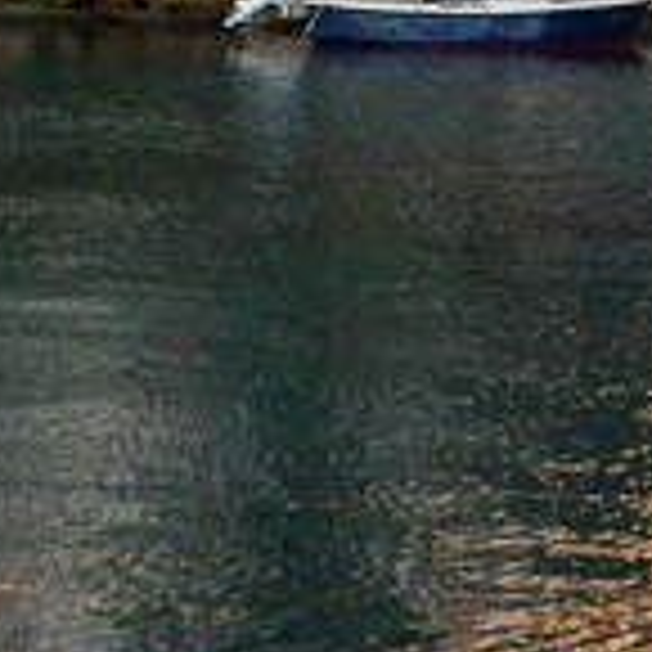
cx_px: -270
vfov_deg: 7.9
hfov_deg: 8.2
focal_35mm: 211
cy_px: -621
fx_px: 4496
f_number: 4
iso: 3200
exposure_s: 1/6400
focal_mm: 24
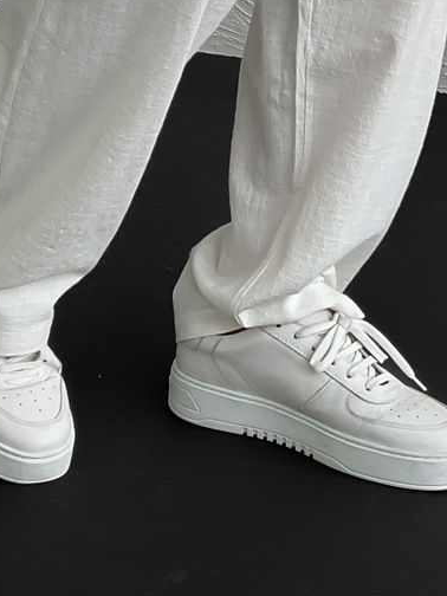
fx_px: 1584
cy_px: -177
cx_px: 163
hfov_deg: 16.0
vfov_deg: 19.6
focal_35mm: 92
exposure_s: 1/120
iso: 25
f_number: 1.8
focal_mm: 3
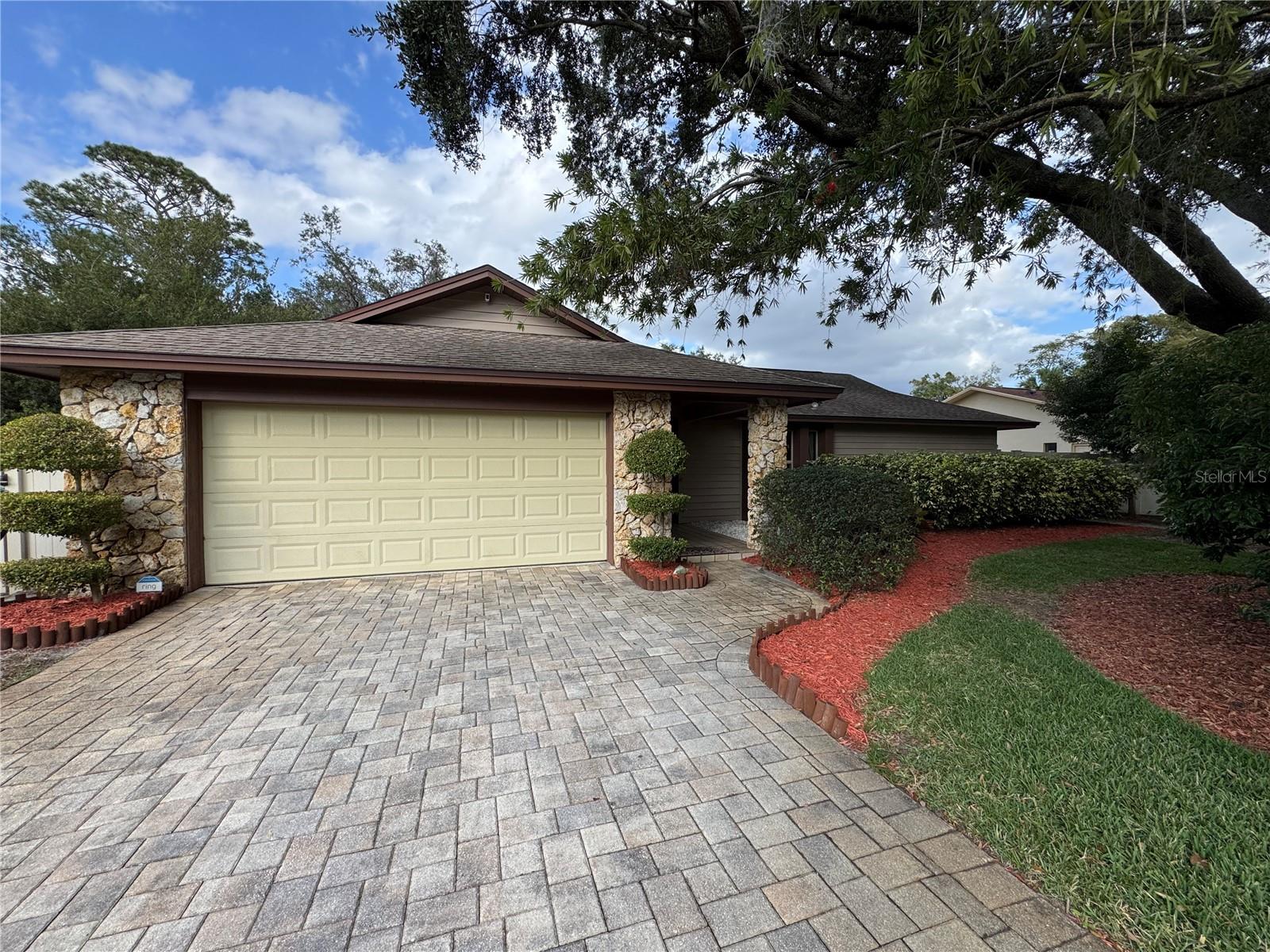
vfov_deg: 85.7
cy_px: 476
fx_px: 514
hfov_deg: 102.1
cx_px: 635
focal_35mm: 14
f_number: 2.2
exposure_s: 1/741
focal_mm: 2.22
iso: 40
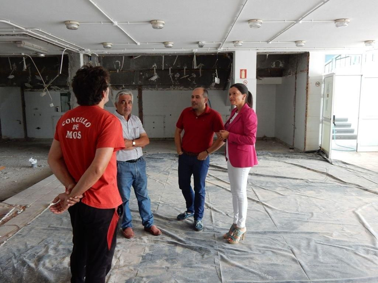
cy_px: 142
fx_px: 328
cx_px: 189
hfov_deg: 60.0
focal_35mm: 30
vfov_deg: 46.8
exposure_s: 1/30
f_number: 4
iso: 200
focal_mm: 5.4
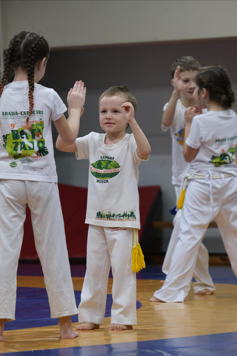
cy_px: 178
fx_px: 2686
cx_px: 118
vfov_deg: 7.6
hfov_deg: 5.1
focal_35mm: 272
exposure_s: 1/320
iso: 5000
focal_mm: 181.1
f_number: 4.7
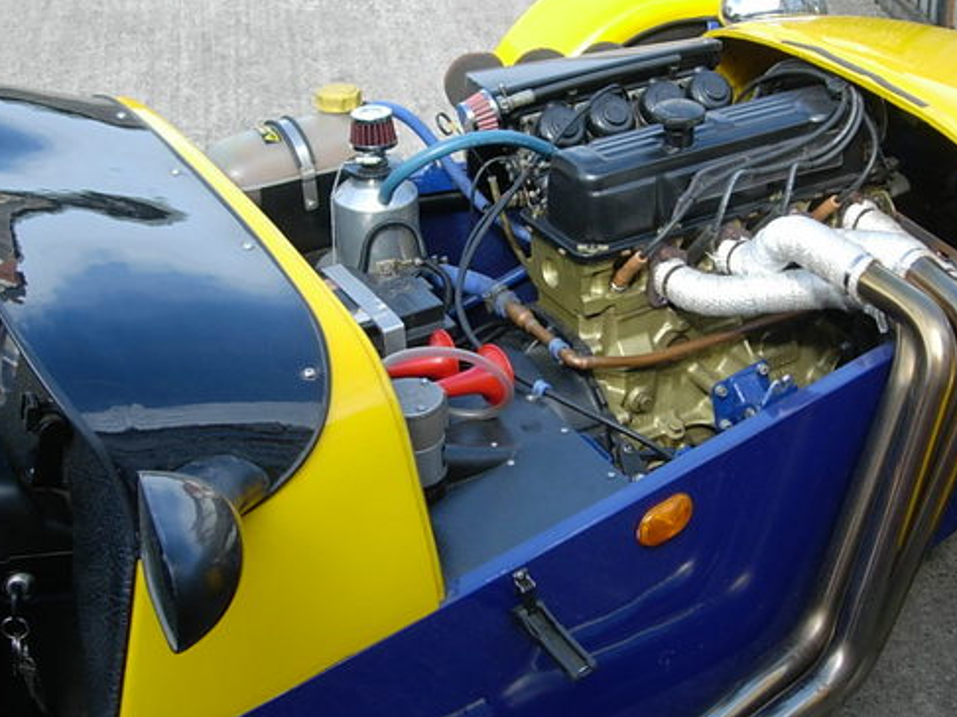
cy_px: 325
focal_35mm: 54
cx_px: 514
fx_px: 1492
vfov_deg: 27.0
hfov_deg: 35.5
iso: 64
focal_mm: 8.5
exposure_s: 1/373
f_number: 2.9
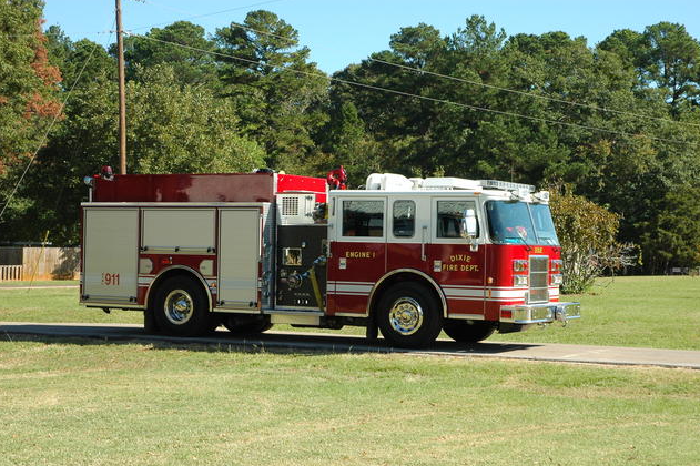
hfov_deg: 28.9
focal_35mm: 70
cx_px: 349
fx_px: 1360
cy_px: 233
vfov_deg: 19.4
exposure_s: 1/320
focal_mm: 46
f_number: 11
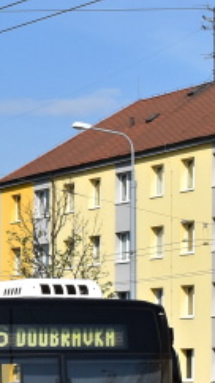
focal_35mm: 179
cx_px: -109
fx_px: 1818
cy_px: 276
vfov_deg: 12.0
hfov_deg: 6.7
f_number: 11
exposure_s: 1/500
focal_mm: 27
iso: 200
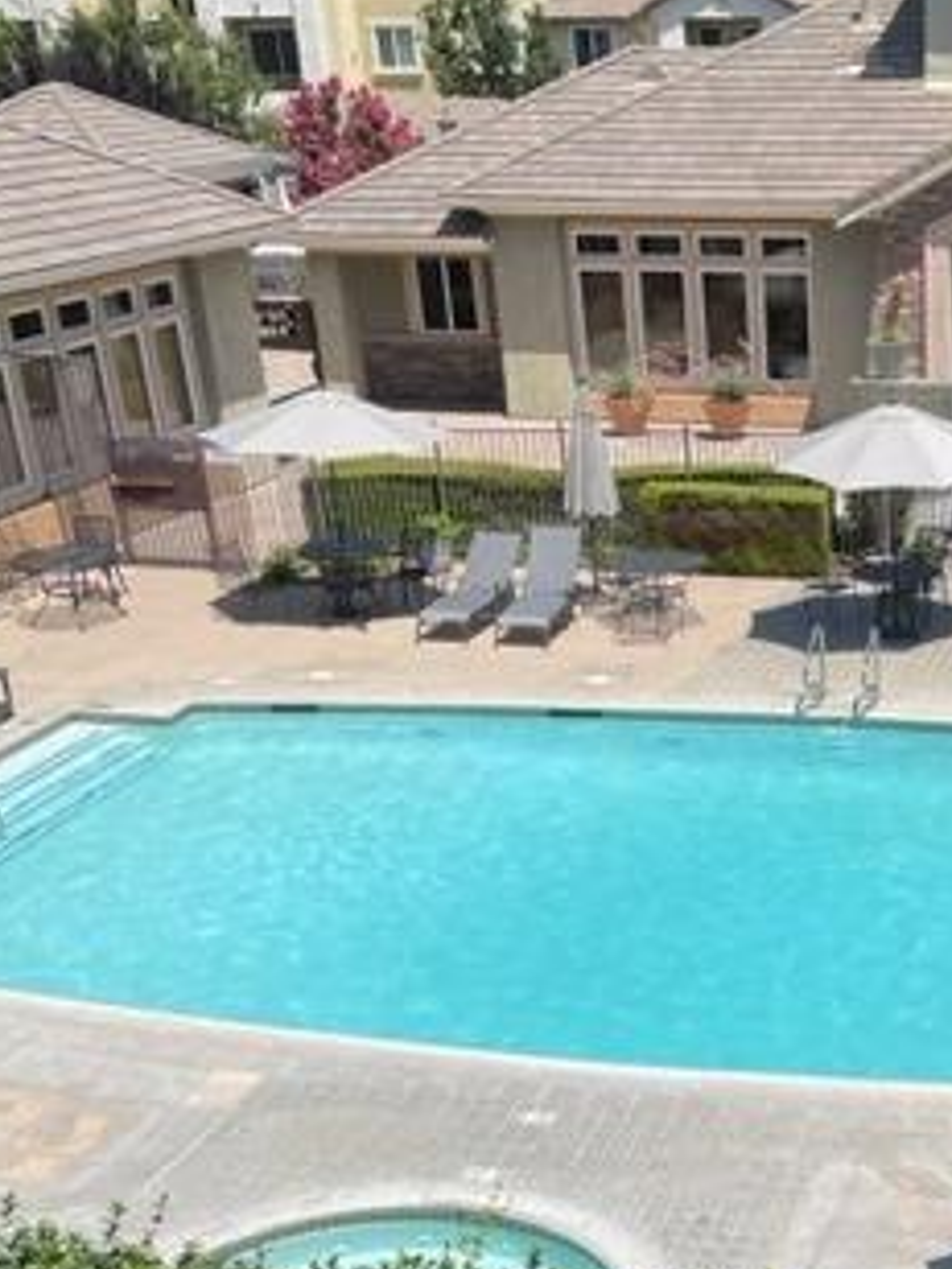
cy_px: 1133
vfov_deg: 33.7
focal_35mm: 54
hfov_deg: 26.0
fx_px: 1980
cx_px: 898
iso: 32
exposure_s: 1/4651
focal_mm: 4.2
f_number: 1.6
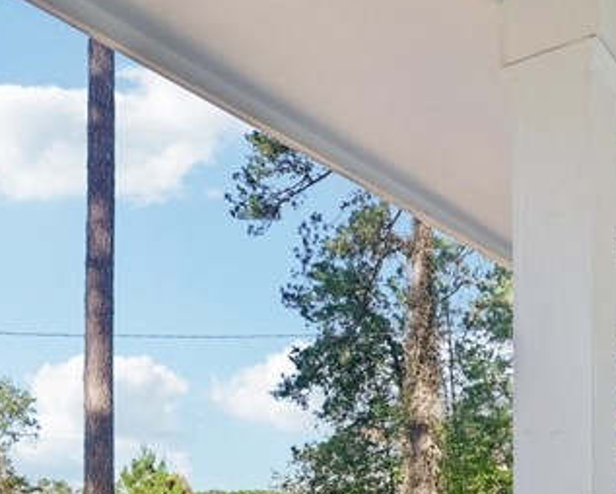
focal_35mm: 45
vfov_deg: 30.7
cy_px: 509
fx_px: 821
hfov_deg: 40.8
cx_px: 393
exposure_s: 1/100
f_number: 8
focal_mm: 14
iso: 100
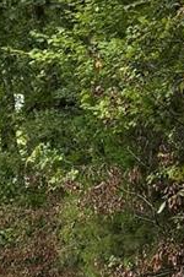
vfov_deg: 11.7
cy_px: 371
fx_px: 1307
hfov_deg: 7.9
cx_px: 281
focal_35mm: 170
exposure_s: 1/264
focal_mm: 6.76
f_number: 1.78
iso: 64
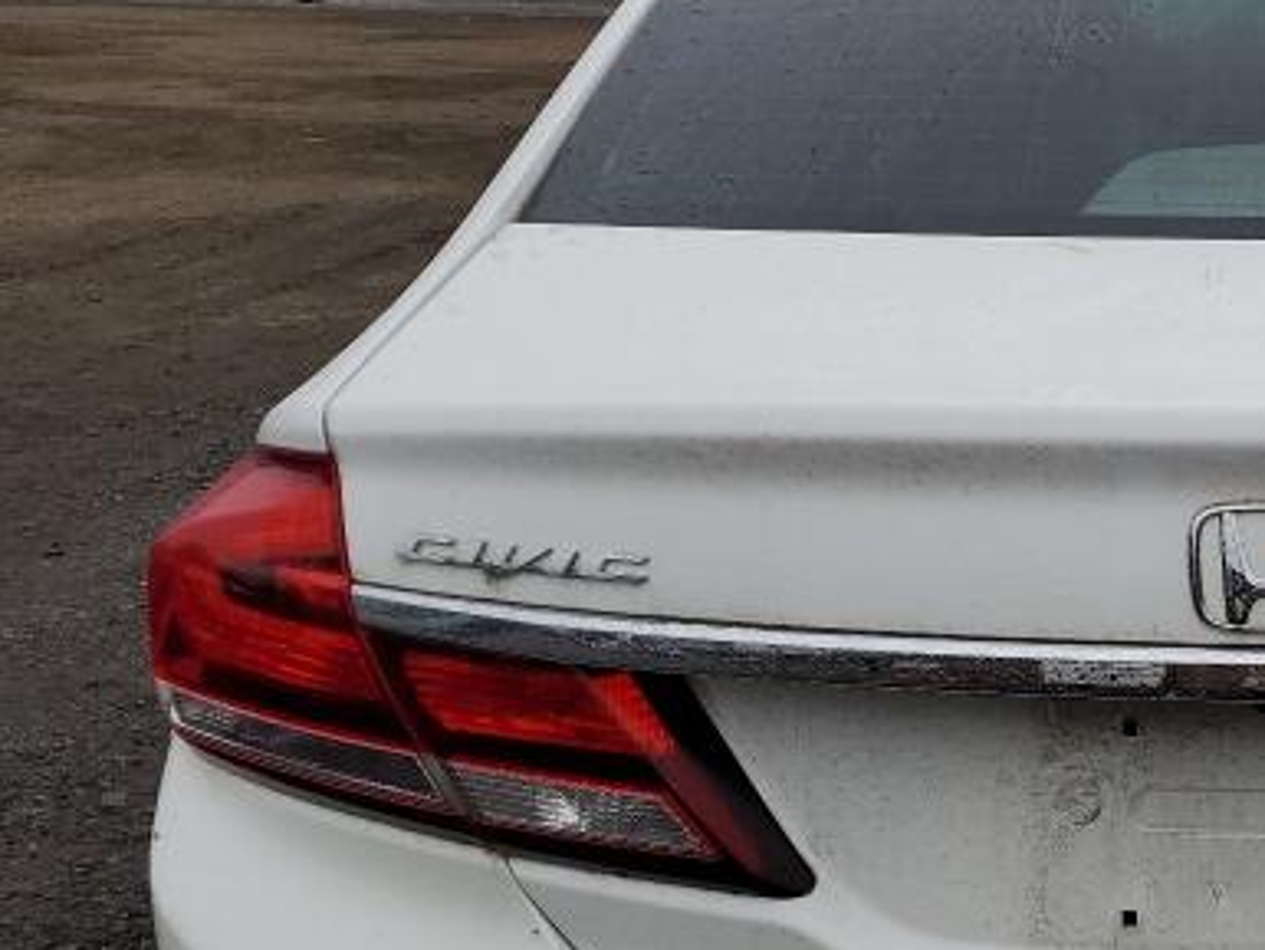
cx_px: 1311
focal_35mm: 54
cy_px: 740
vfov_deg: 26.6
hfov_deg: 32.3
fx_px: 1974
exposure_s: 1/1250
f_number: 1.5
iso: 50
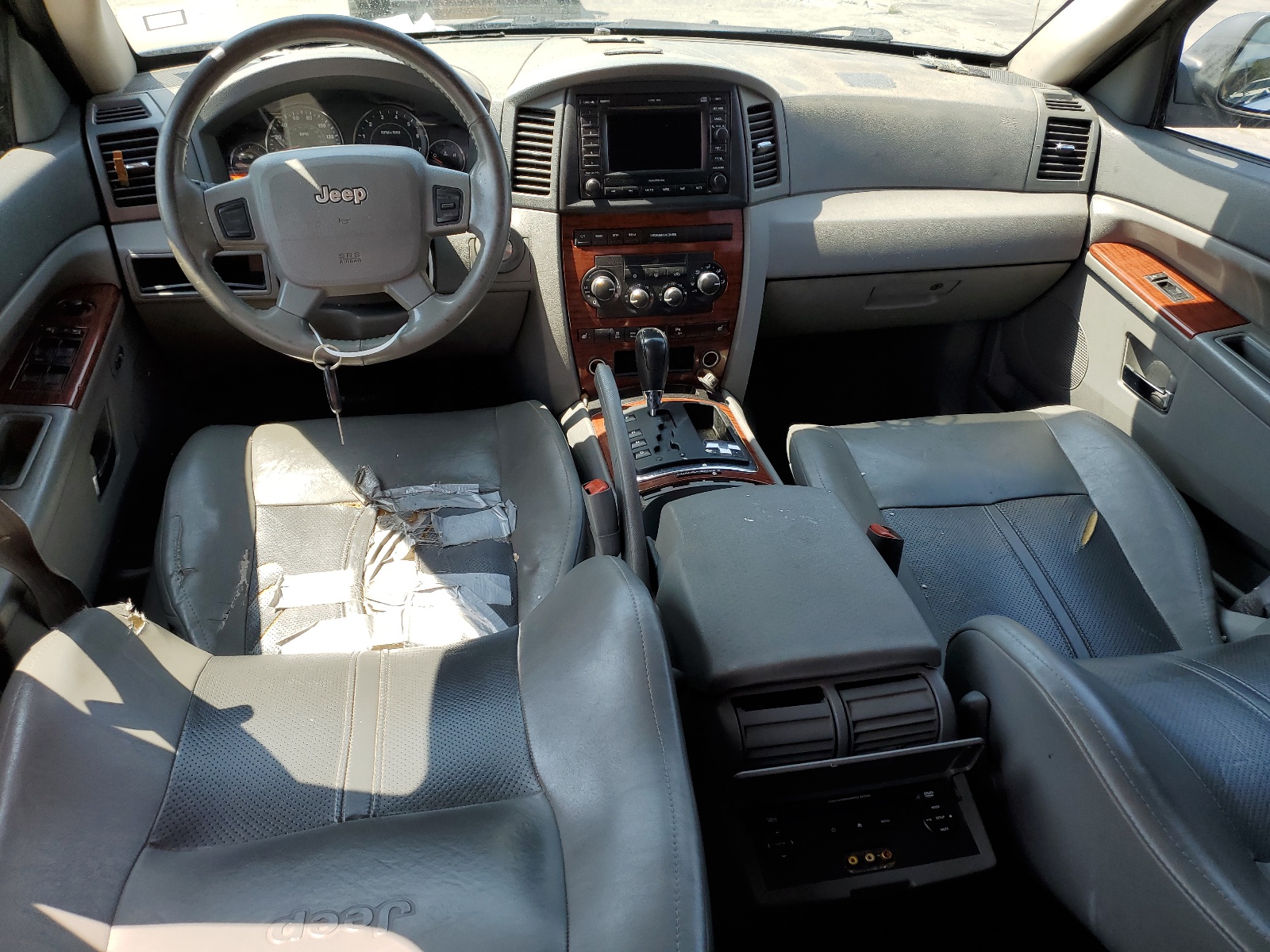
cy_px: 476
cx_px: 635
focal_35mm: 26
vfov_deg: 53.1
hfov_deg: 67.3
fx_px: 954
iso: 50
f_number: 1.5
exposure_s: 1/500
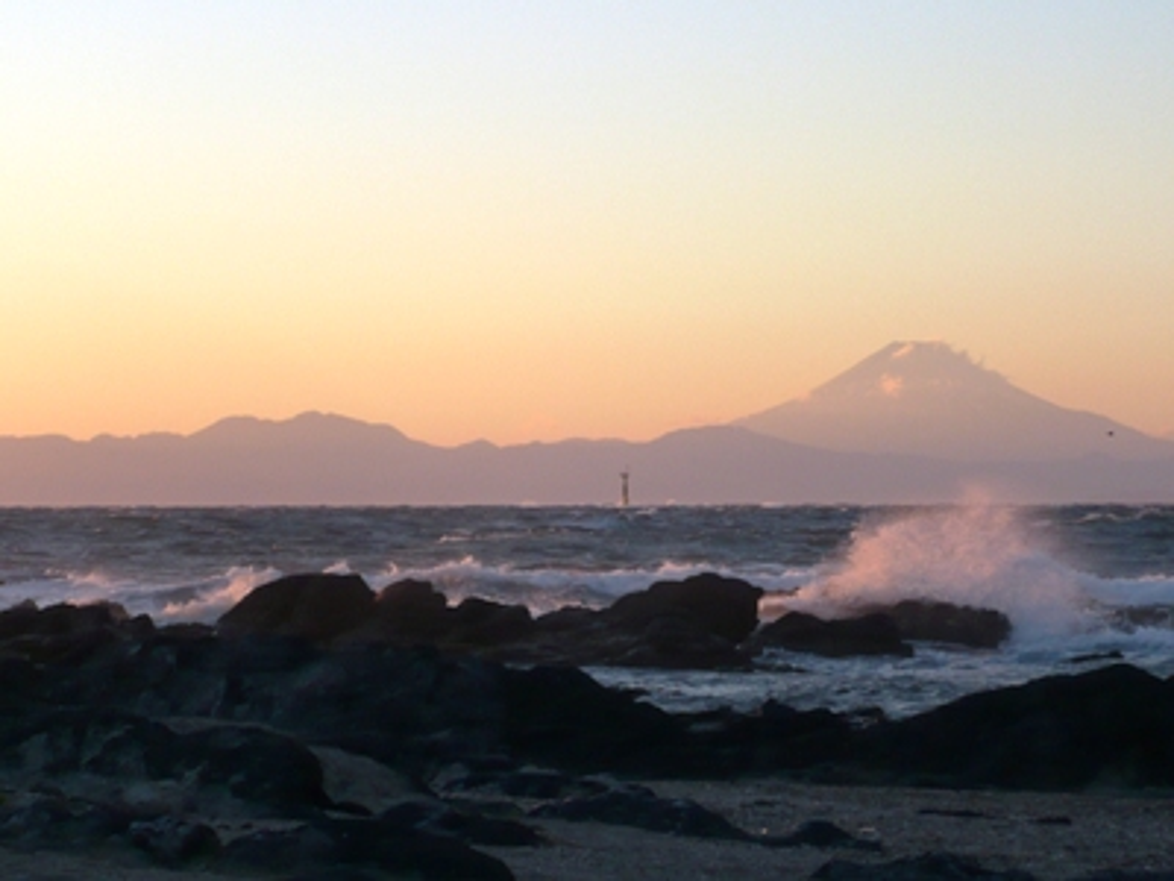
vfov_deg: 12.5
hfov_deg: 16.6
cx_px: 587
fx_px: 4036
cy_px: 440
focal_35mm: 119
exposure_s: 1/125
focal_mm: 13
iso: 100
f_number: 5
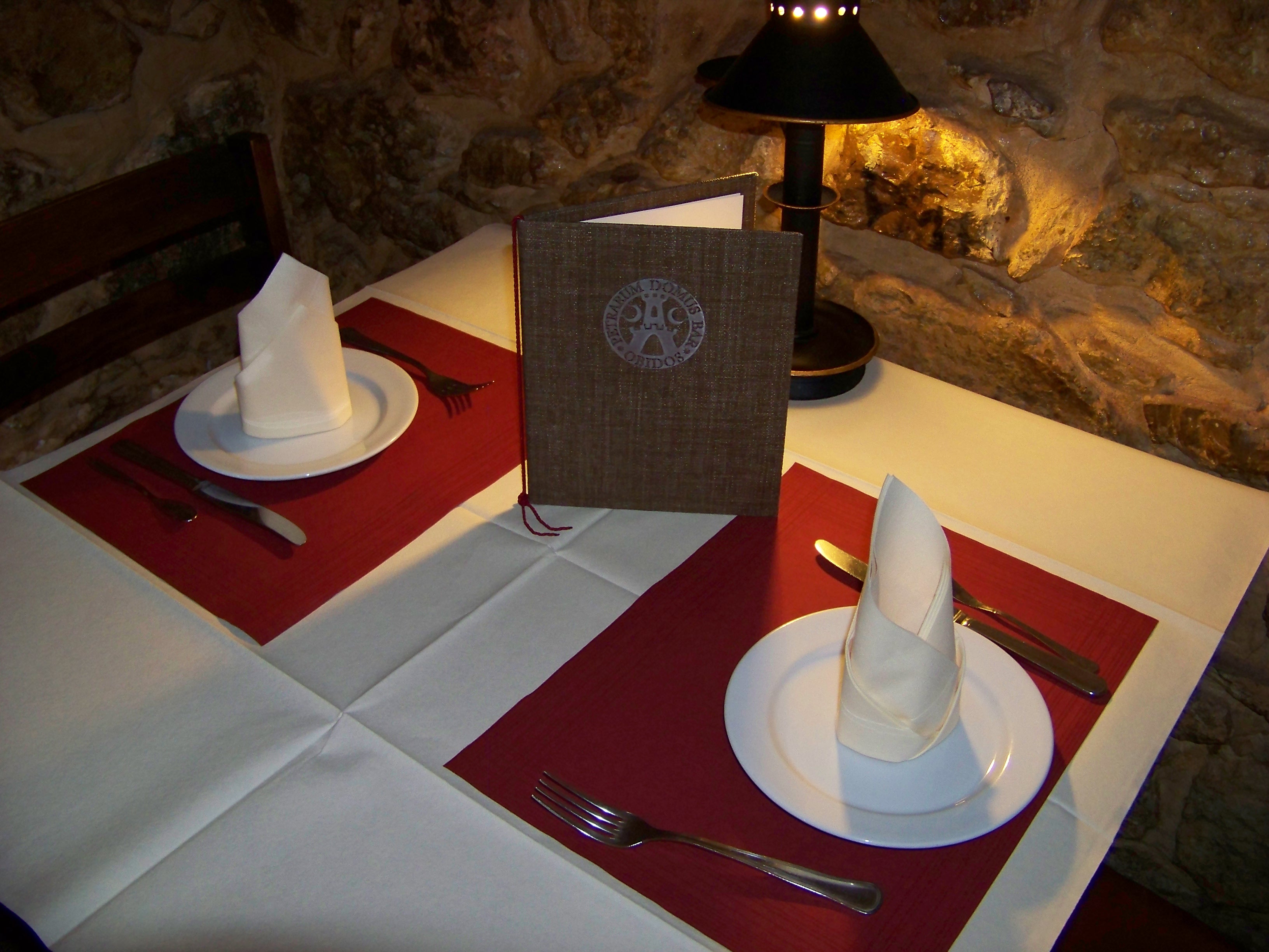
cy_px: 476
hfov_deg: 51.4
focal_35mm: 36
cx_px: 634
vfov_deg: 39.7
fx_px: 1320
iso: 200
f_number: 2.8
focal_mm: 5.85
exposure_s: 1/30
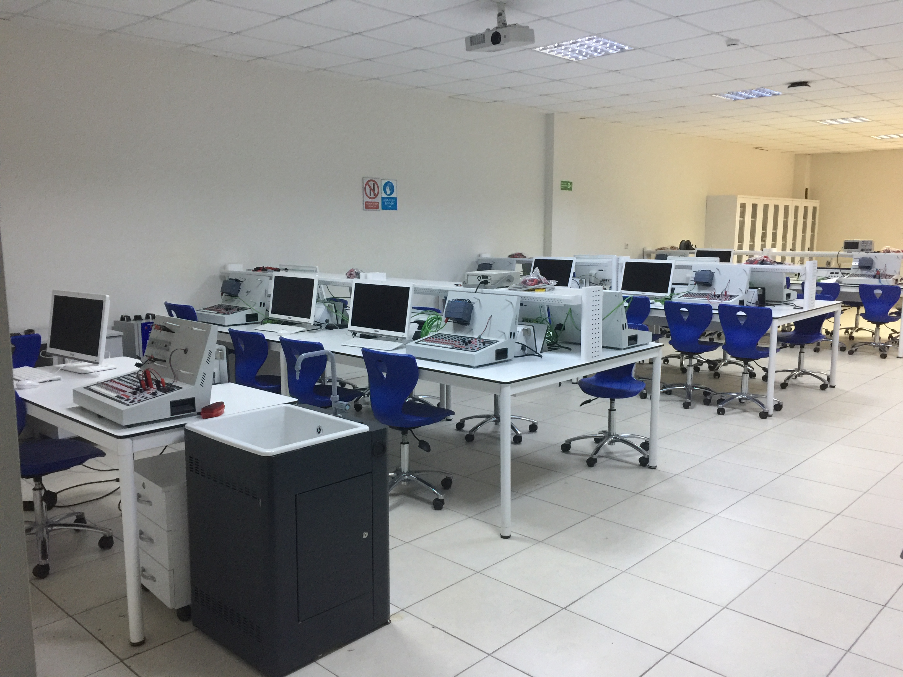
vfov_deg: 48.2
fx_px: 756
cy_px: 338
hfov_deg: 61.7
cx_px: 452
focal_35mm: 29
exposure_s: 1/17
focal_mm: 4.15
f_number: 2.2
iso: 100
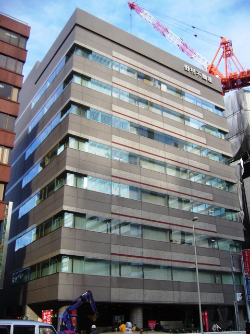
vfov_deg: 52.6
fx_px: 337
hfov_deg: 40.7
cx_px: 125
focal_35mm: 35
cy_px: 167
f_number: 2.8
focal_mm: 5.8
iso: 80
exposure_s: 1/400
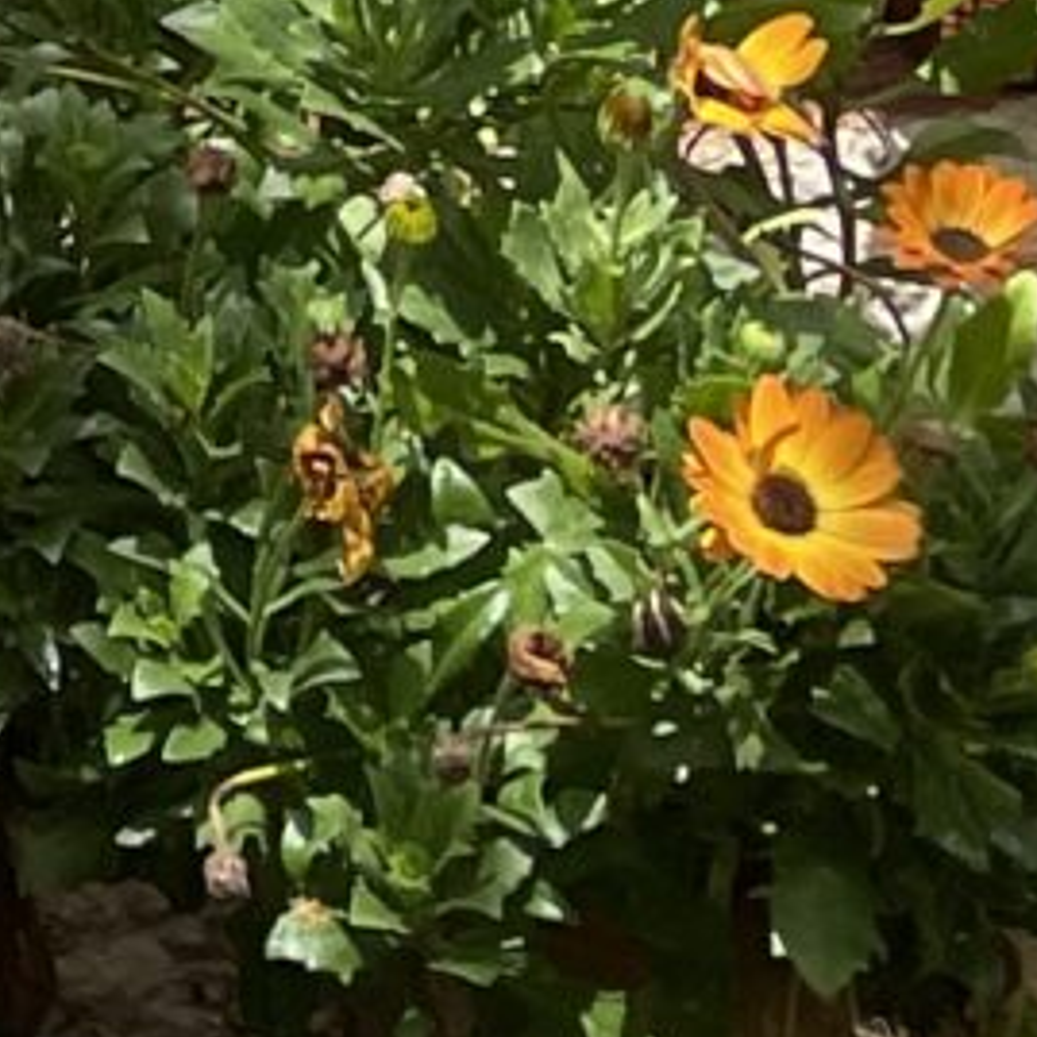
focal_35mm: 219
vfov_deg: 7.2
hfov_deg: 6.8
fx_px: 7423
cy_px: -1877
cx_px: -2556
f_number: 1.6
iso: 32
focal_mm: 4.2
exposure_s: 1/1887
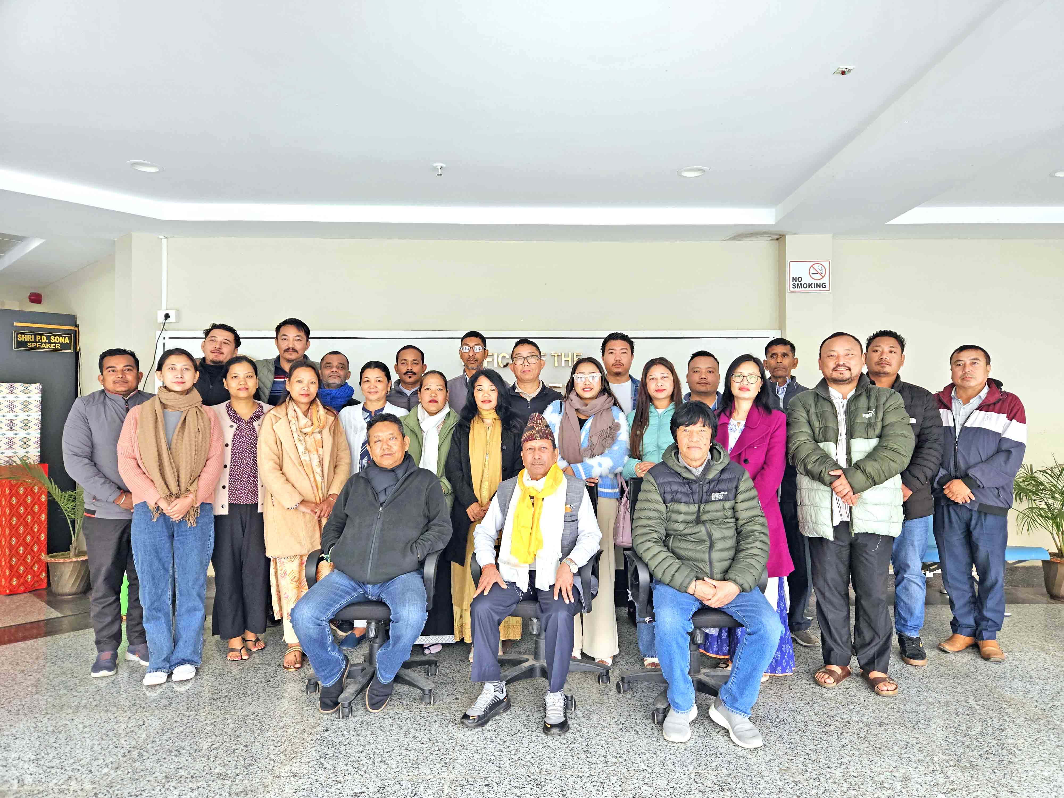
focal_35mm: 23
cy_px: 399
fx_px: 707
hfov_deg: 73.9
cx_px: 532
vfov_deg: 58.9
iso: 125
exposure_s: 1/100
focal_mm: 5.4
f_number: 1.8
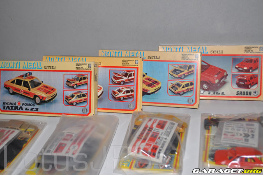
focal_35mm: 48
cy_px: 88
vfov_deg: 28.0
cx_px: 132
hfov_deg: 41.2
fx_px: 350
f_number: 4.8
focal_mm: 32
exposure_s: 1/60
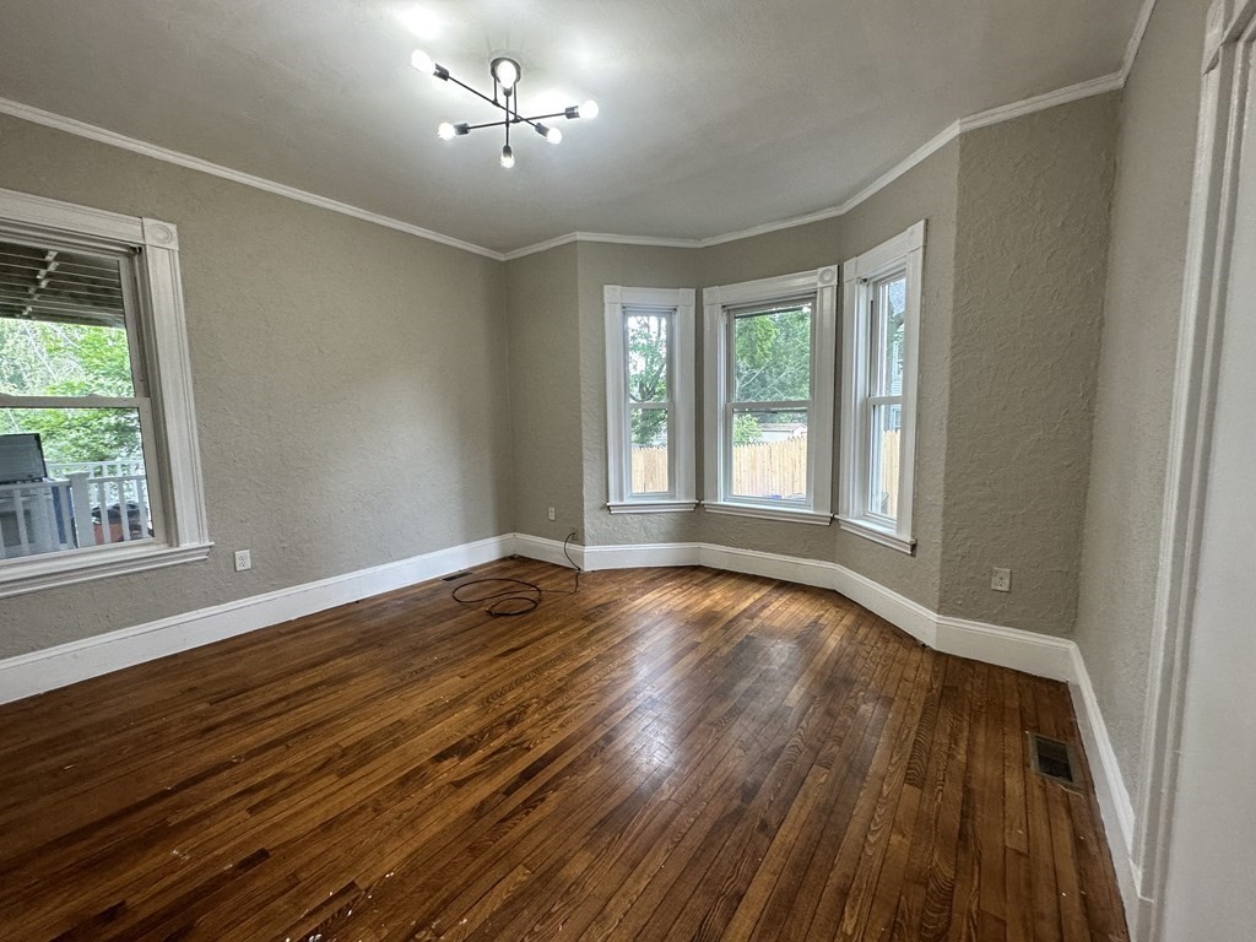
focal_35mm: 14
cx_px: 628
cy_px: 471
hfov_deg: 102.1
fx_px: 508
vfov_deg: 85.7
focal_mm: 2.22
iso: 125
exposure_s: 1/120
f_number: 2.2
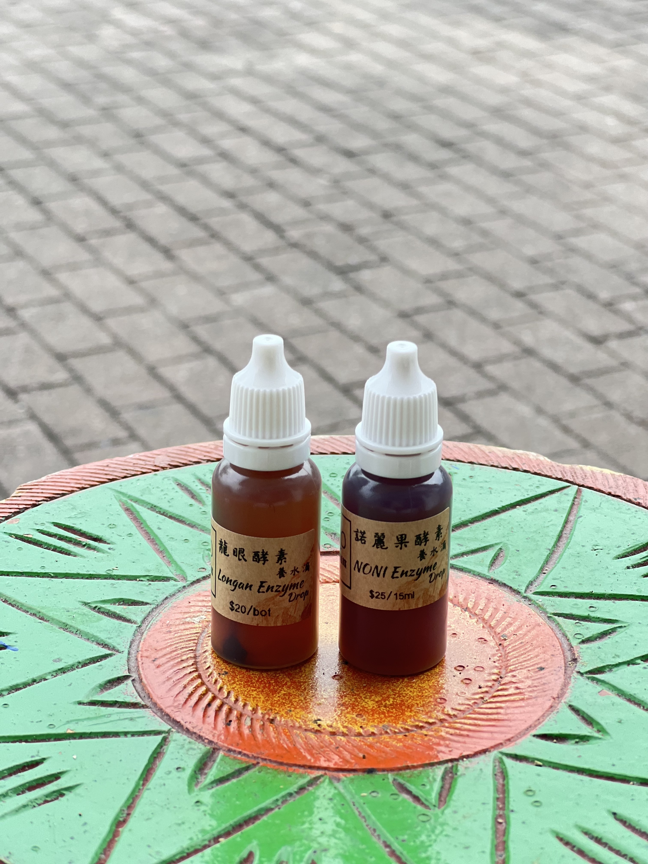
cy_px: 432
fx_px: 1922
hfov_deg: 19.1
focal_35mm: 77
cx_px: 324
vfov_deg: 25.3
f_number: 2.8
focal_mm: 9
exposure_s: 1/121
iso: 100
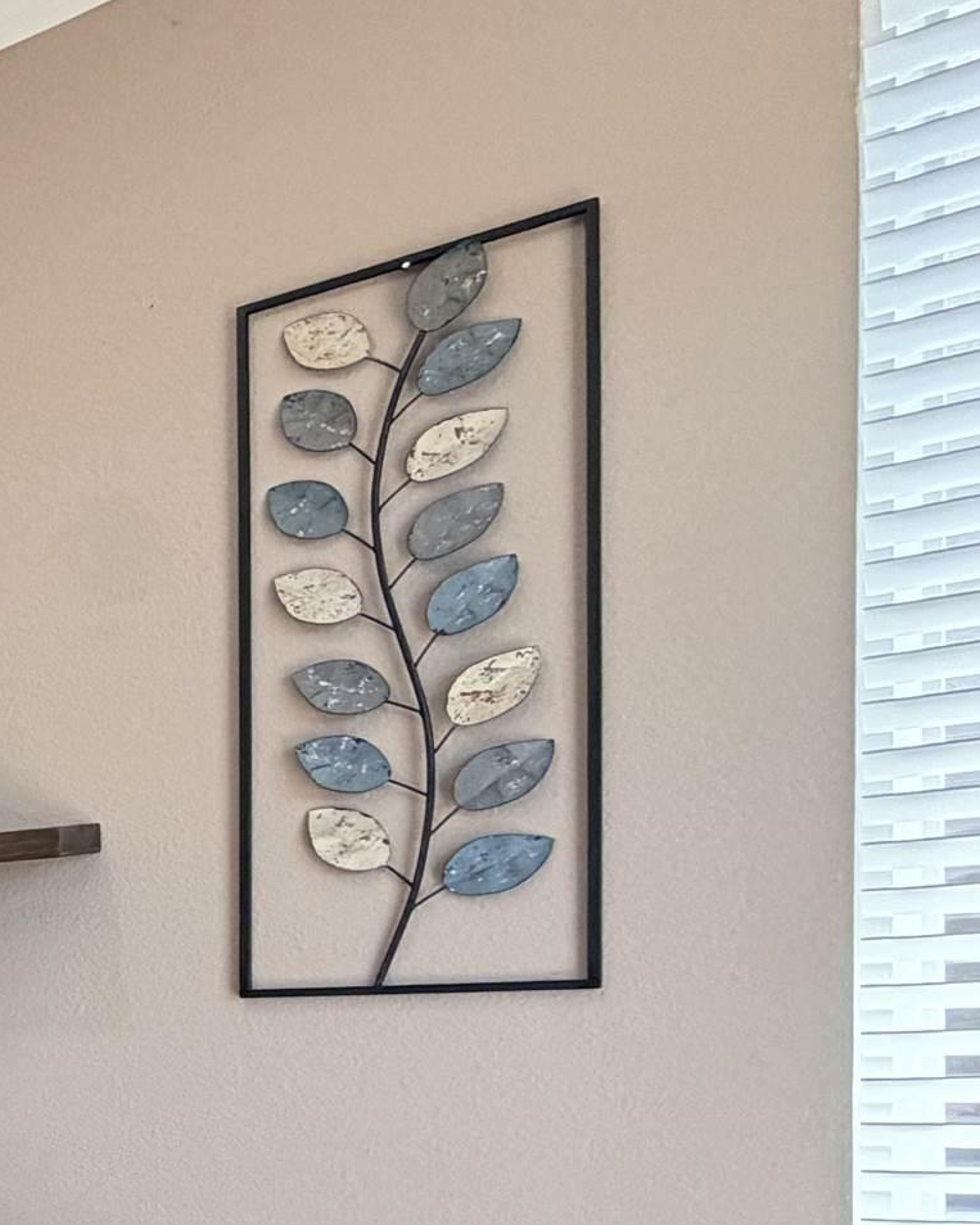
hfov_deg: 19.7
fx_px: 1595
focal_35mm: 44
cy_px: 1067
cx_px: -948
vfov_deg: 39.4
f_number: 2.2
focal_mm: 2.22
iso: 160
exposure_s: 1/120
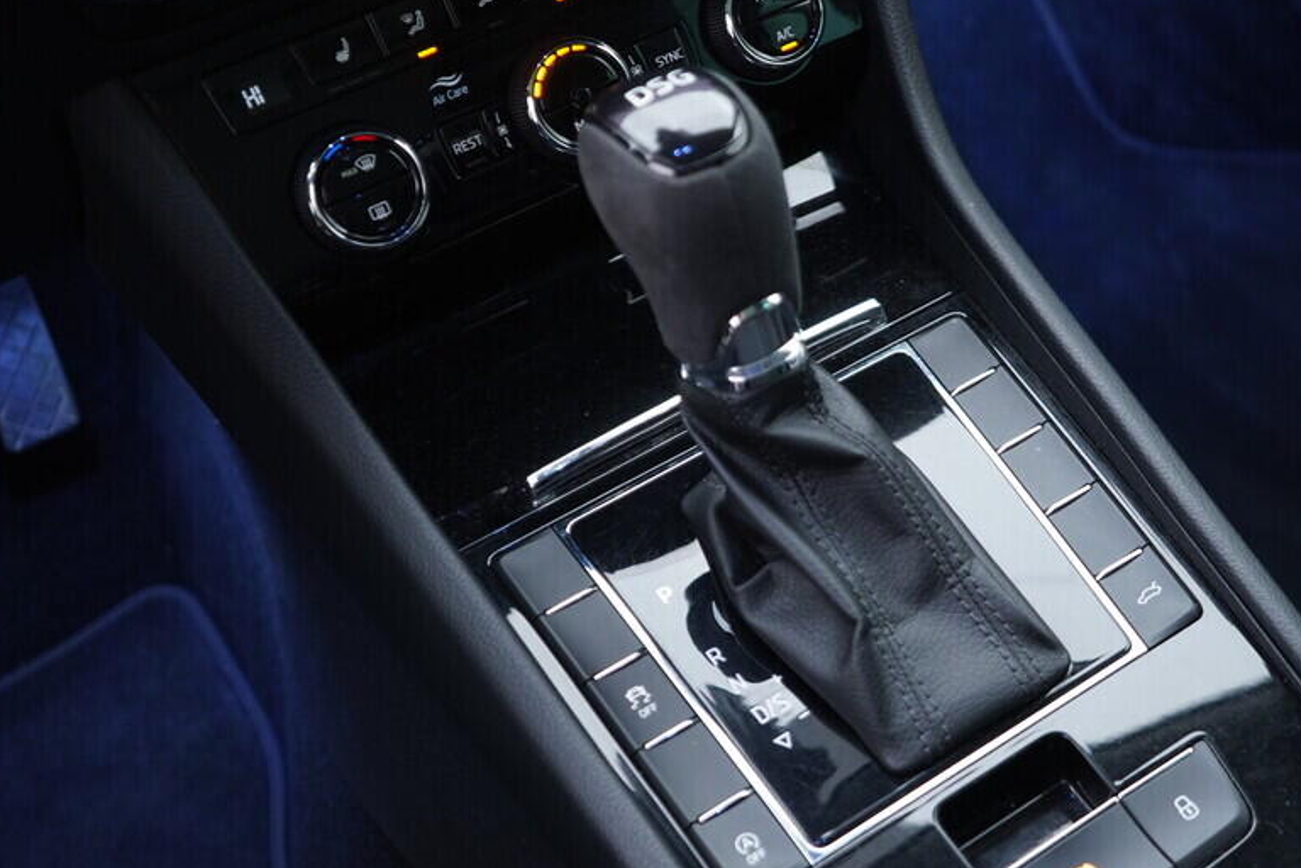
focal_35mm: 48
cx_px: 850
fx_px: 1735
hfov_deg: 40.7
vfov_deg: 28.0
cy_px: 504
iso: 250
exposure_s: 1/40
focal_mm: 24
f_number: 2.8
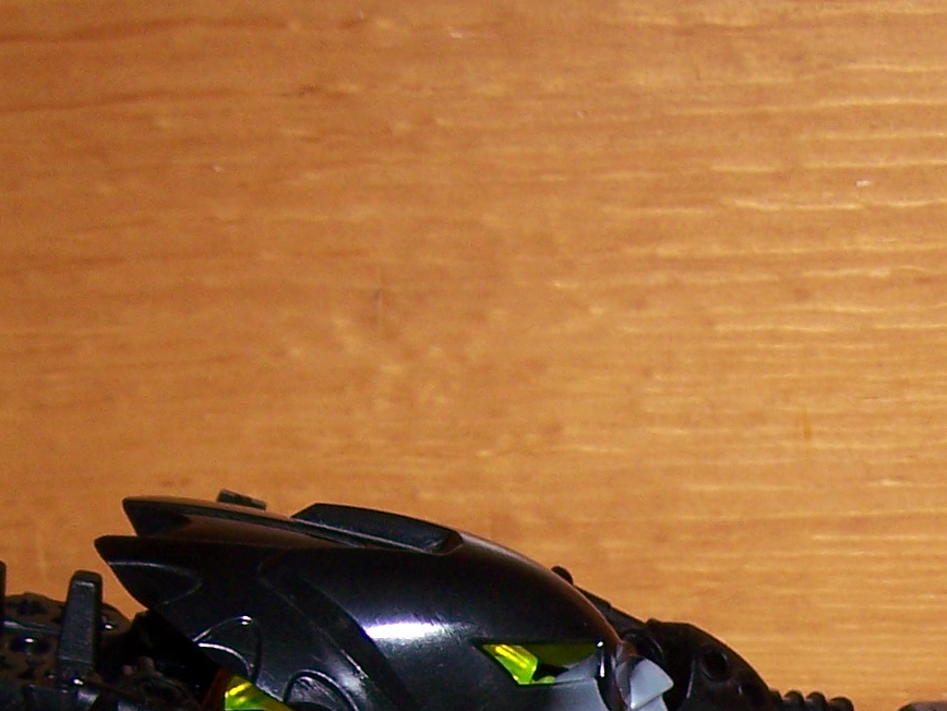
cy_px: 983
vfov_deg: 11.6
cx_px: 928
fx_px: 3394
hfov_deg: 15.6
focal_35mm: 124
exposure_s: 1/60
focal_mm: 6.3
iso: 80
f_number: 2.8
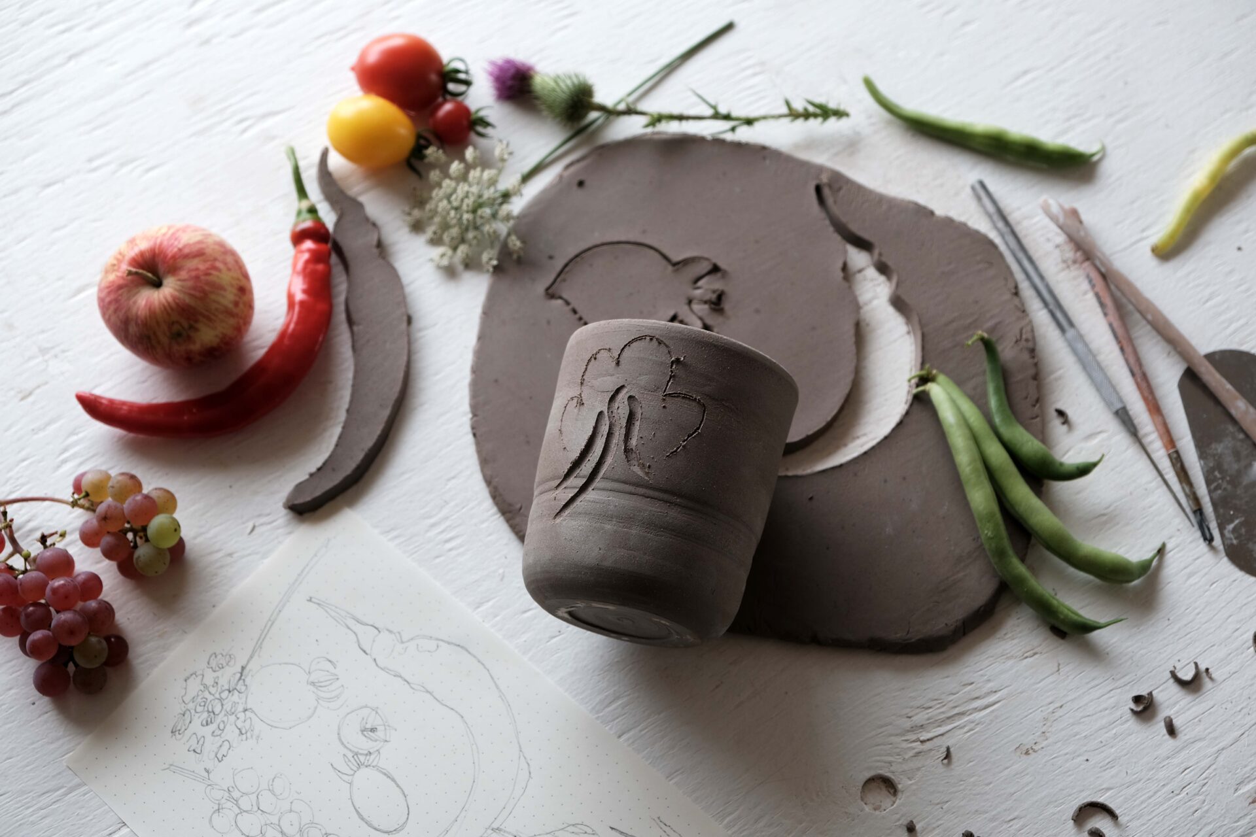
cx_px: 628
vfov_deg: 23.0
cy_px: 418
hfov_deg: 33.9
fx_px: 2058
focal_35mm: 59
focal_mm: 39
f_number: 3.6
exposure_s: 1/58
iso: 160
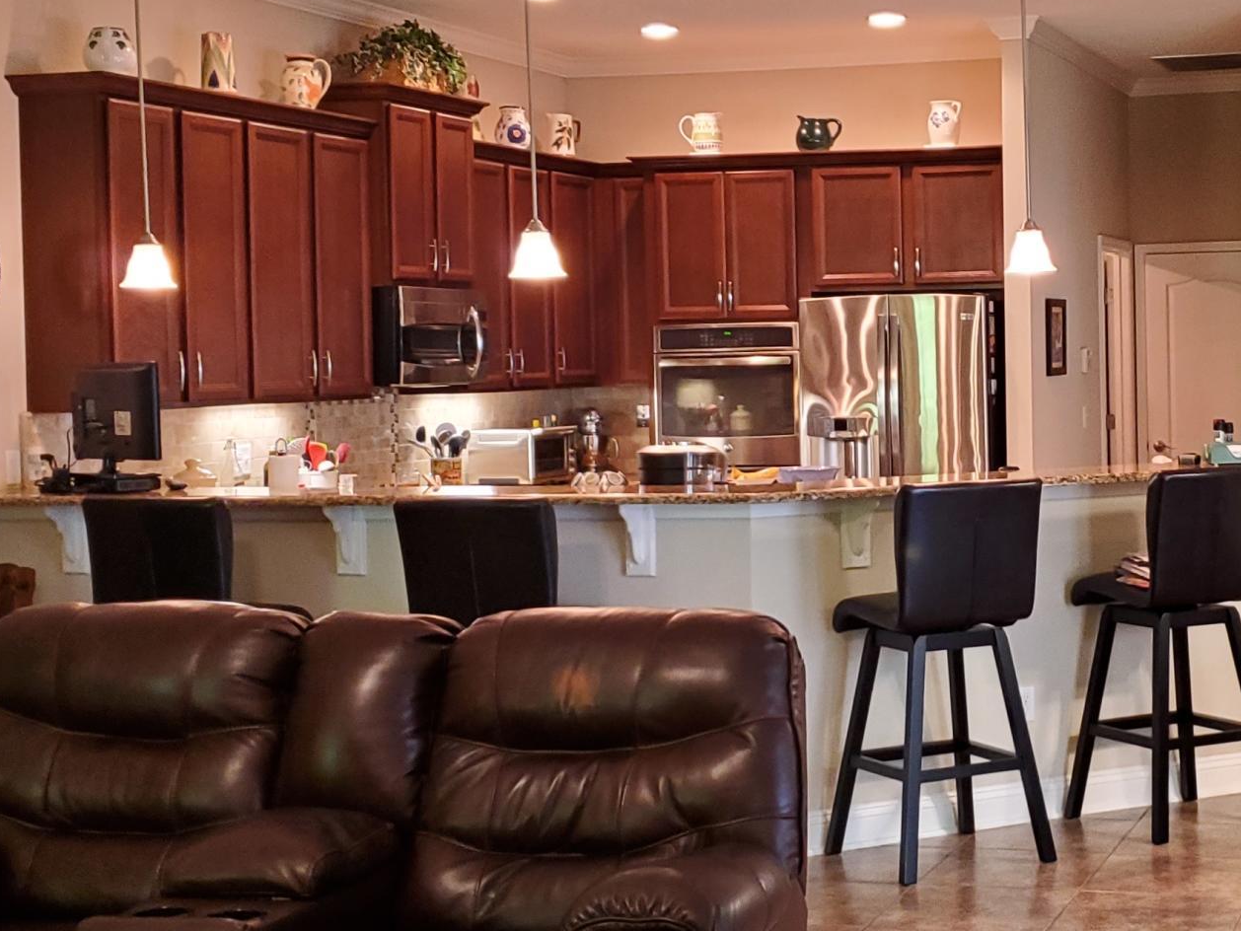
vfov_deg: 23.7
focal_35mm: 62
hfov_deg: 30.6
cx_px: 953
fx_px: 2223
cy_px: 447
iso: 250
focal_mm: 4.3
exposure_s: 1/39
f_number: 1.5
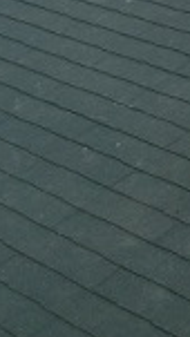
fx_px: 1101
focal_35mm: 123
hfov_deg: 9.8
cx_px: 45
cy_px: 18
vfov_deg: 17.1
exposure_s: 1/1000
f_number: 3.9
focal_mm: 6.66
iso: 64
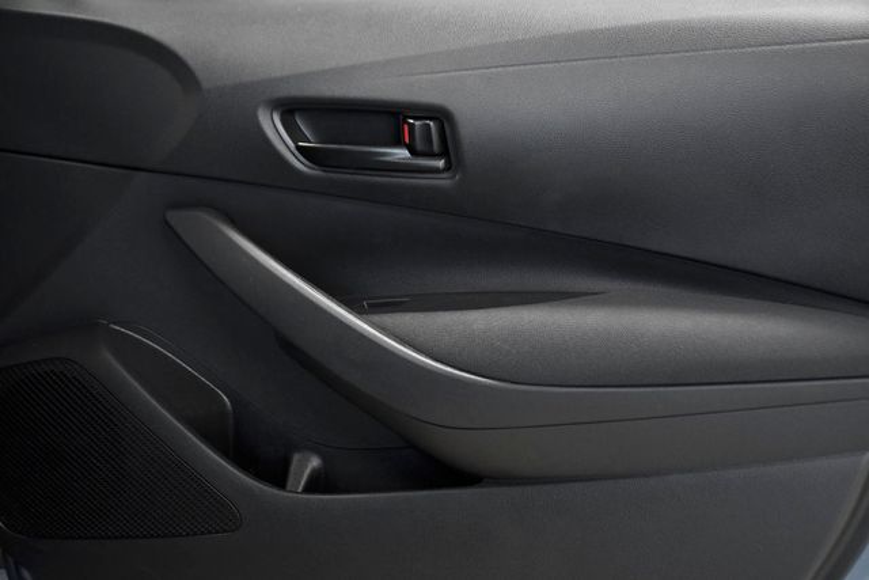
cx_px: 434
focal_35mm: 72
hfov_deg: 28.1
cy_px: 290
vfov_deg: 18.9
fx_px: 1738
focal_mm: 48
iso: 2500
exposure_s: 1/200
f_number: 4.5
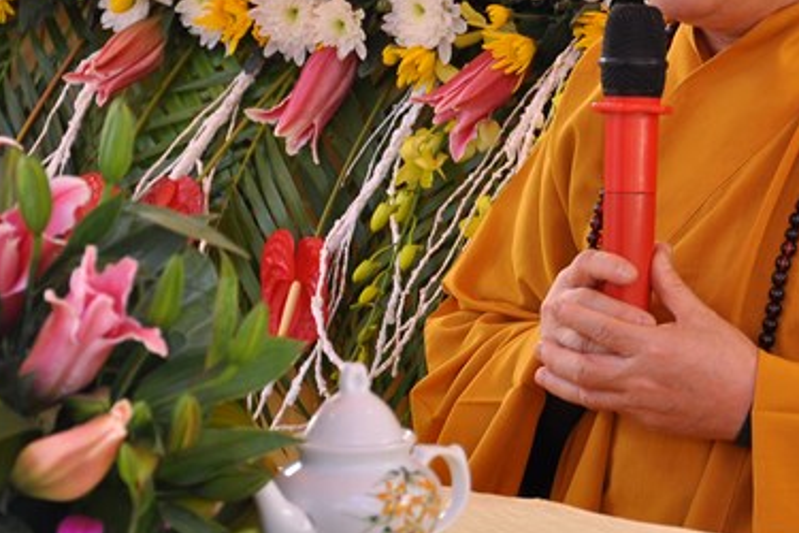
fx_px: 6056
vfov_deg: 5.0
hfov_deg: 7.5
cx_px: 590
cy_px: 90
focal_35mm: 273
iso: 360
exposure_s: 1/40
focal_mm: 105
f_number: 5.6
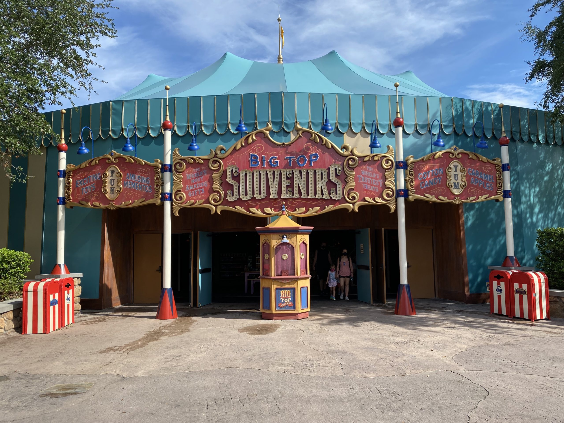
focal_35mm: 26
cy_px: 212
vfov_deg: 53.1
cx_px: 282
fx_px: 424
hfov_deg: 67.3
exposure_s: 1/1808
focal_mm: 4.25
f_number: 1.8
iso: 32
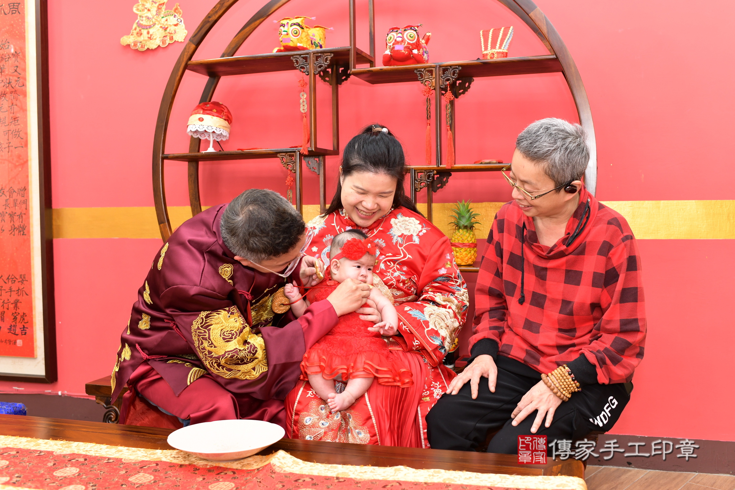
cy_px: 245
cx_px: 368
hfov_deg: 54.4
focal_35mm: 35
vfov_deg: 37.9
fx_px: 715
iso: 800
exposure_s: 1/200
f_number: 4.5
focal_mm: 35
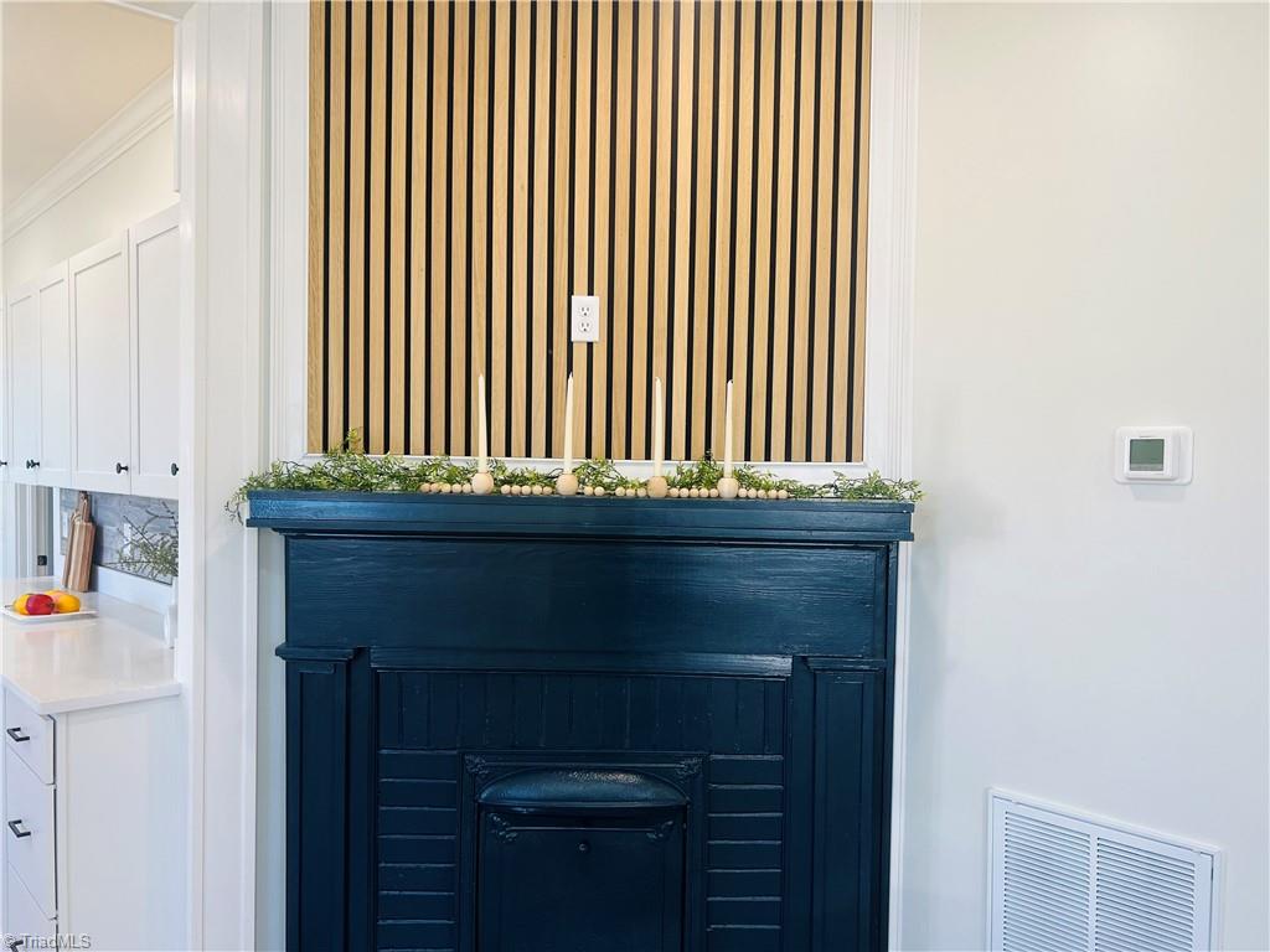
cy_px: 476
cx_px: 635
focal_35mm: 26
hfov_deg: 67.3
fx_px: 954
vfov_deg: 53.1
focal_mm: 5.7
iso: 64
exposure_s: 1/120
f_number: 1.5
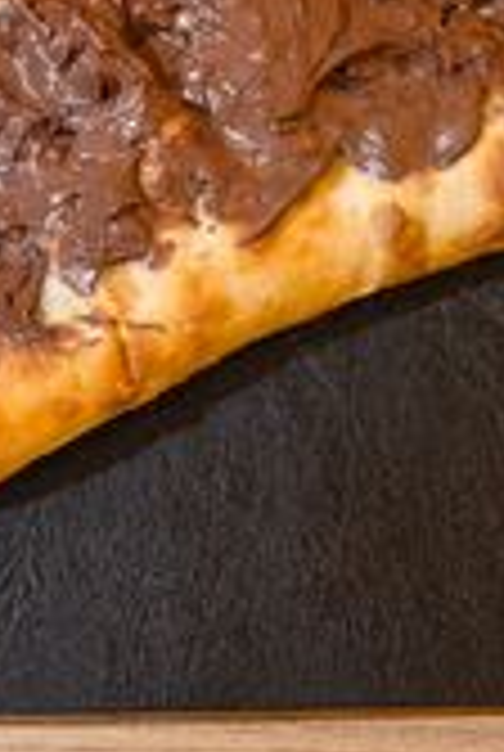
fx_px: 1276
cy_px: -25
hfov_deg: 22.2
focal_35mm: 61
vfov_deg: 30.2
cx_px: 153
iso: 160
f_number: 1.7
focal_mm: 6.3
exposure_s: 1/100
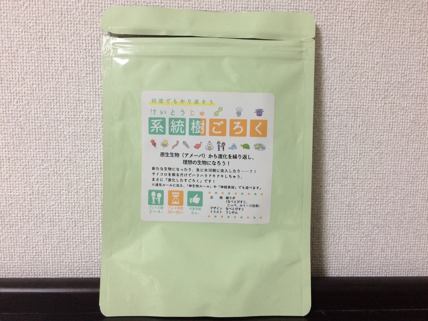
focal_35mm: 29
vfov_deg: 48.2
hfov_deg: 61.7
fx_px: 359
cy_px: 160
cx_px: 214
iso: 200
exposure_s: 1/30
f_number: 2.2
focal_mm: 4.15
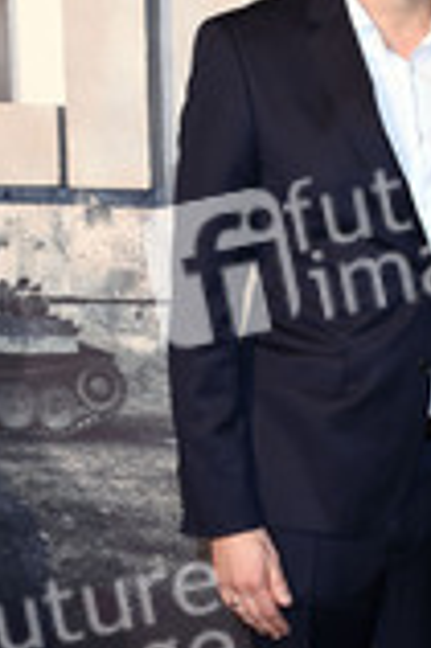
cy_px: 455
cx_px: 472
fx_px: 2052
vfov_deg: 17.9
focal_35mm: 114
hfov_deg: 11.8
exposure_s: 1/200
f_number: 5.6
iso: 640
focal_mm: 45
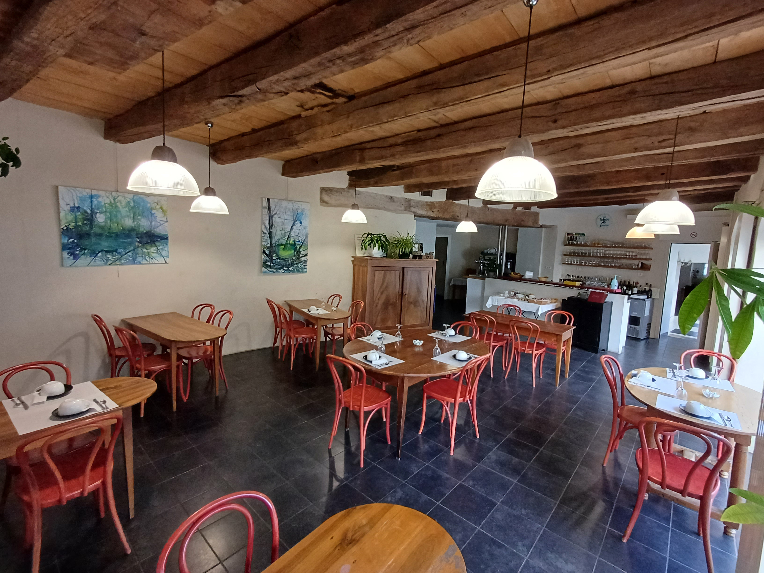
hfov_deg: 94.5
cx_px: 382
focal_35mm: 16
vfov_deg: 78.1
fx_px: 353
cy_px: 286
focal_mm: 1.64
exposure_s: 1/33
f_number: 2.2
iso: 200
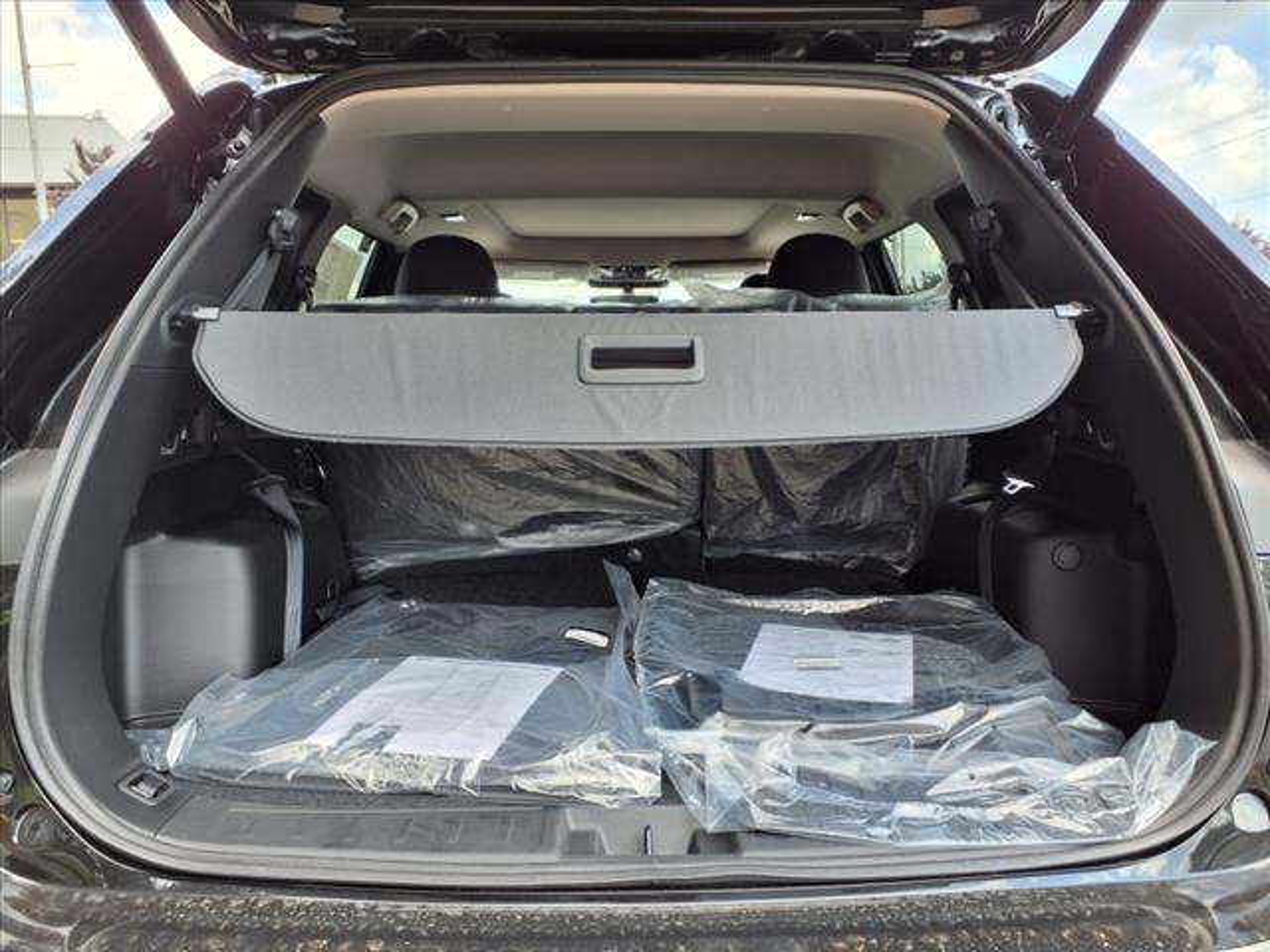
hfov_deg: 65.3
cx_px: 635
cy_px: 476
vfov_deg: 51.4
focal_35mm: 27
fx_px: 991
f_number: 1.9
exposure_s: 1/175
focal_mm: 3.58
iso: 40
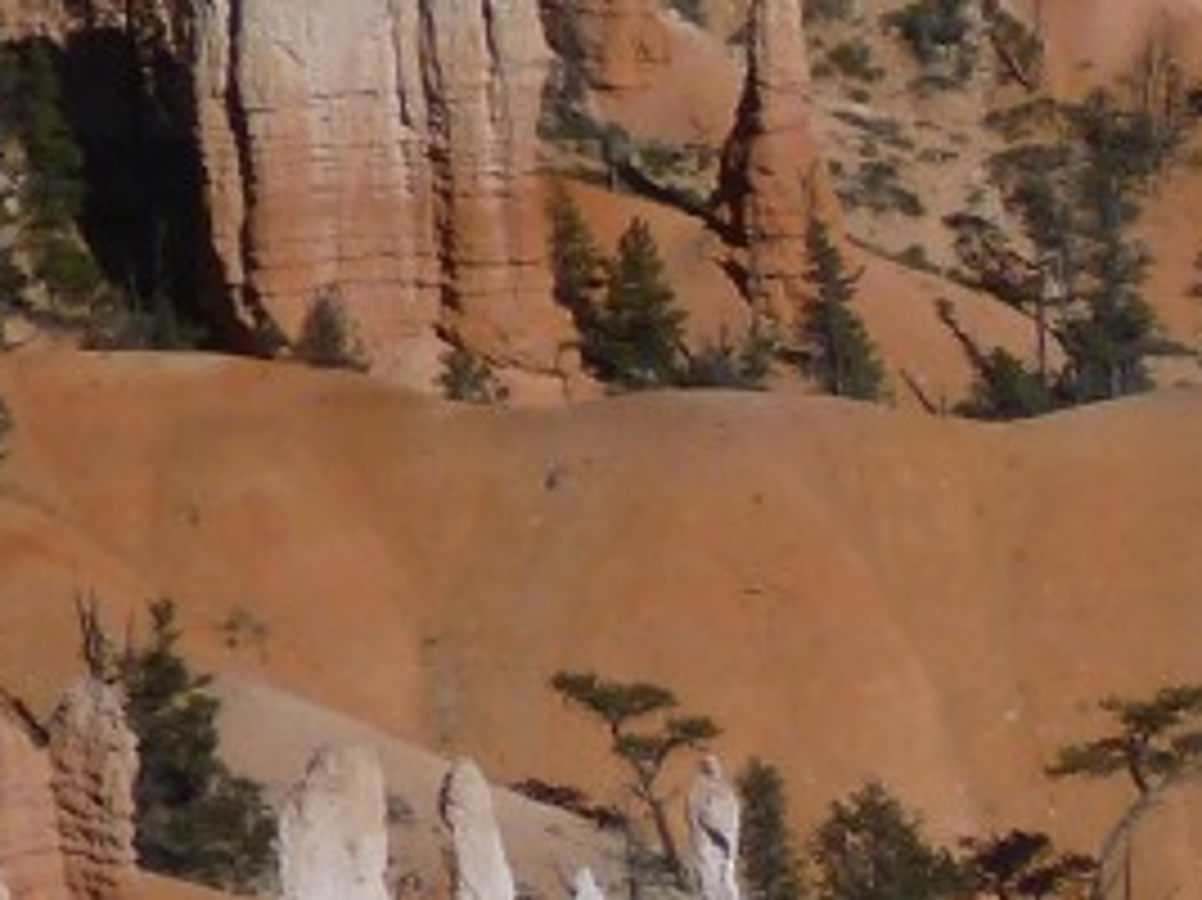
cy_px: 1048
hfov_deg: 5.4
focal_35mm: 356
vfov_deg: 4.2
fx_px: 12356
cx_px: 2598
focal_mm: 11.7
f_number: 5.3
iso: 100
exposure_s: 1/1000
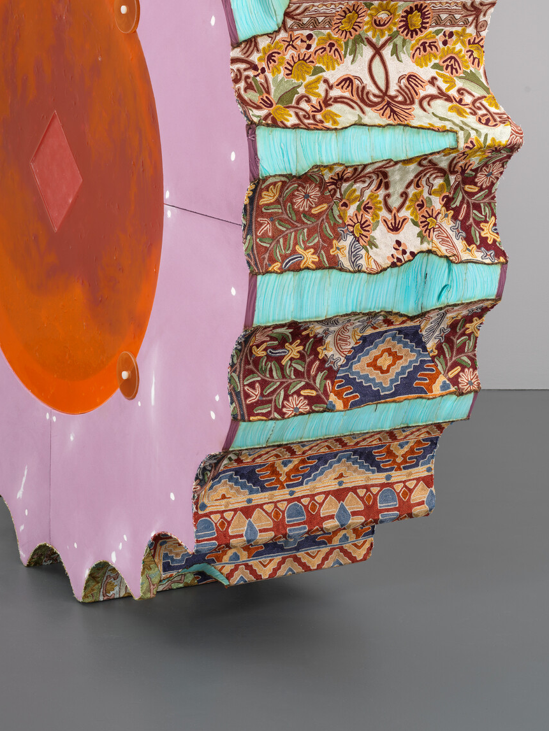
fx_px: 1924
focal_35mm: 91
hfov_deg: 16.2
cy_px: 183
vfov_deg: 21.4
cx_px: 200
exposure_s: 1/125
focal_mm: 80
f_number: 13
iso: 64
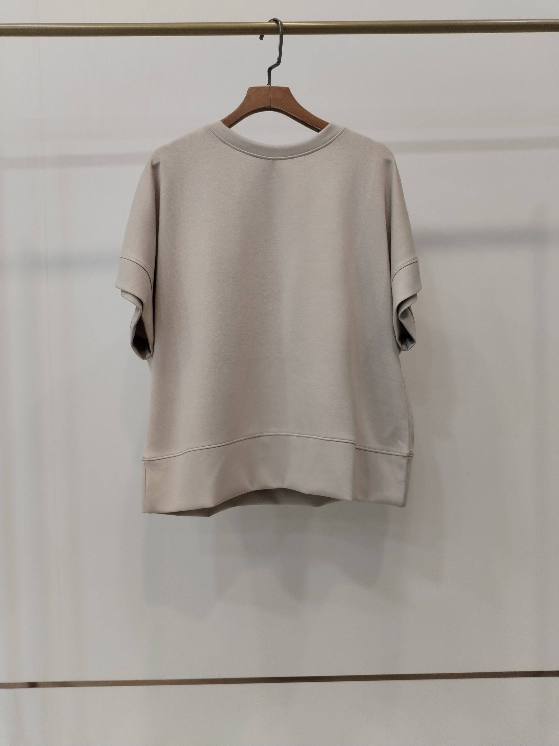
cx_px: 280
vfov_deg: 61.7
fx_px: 624
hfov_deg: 48.2
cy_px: 373
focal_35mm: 29
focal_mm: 4.75
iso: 249
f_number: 1.8
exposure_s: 1/60
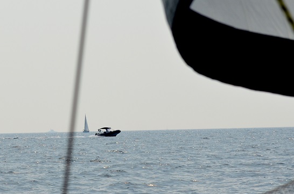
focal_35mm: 192
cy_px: 109
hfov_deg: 10.7
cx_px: 110
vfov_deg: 7.1
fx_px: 1564
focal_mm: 70
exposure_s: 1/4000
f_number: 5.6
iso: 400
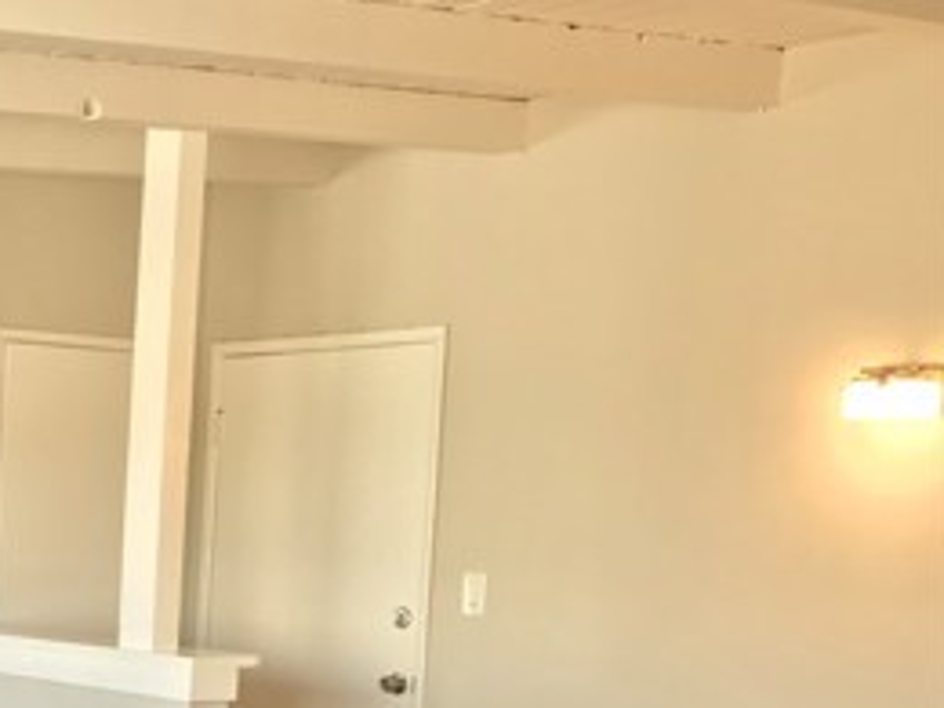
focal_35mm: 69
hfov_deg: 25.1
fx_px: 1882
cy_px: 693
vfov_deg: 20.7
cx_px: -211
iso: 25
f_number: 1.8
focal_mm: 3.99
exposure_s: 1/30
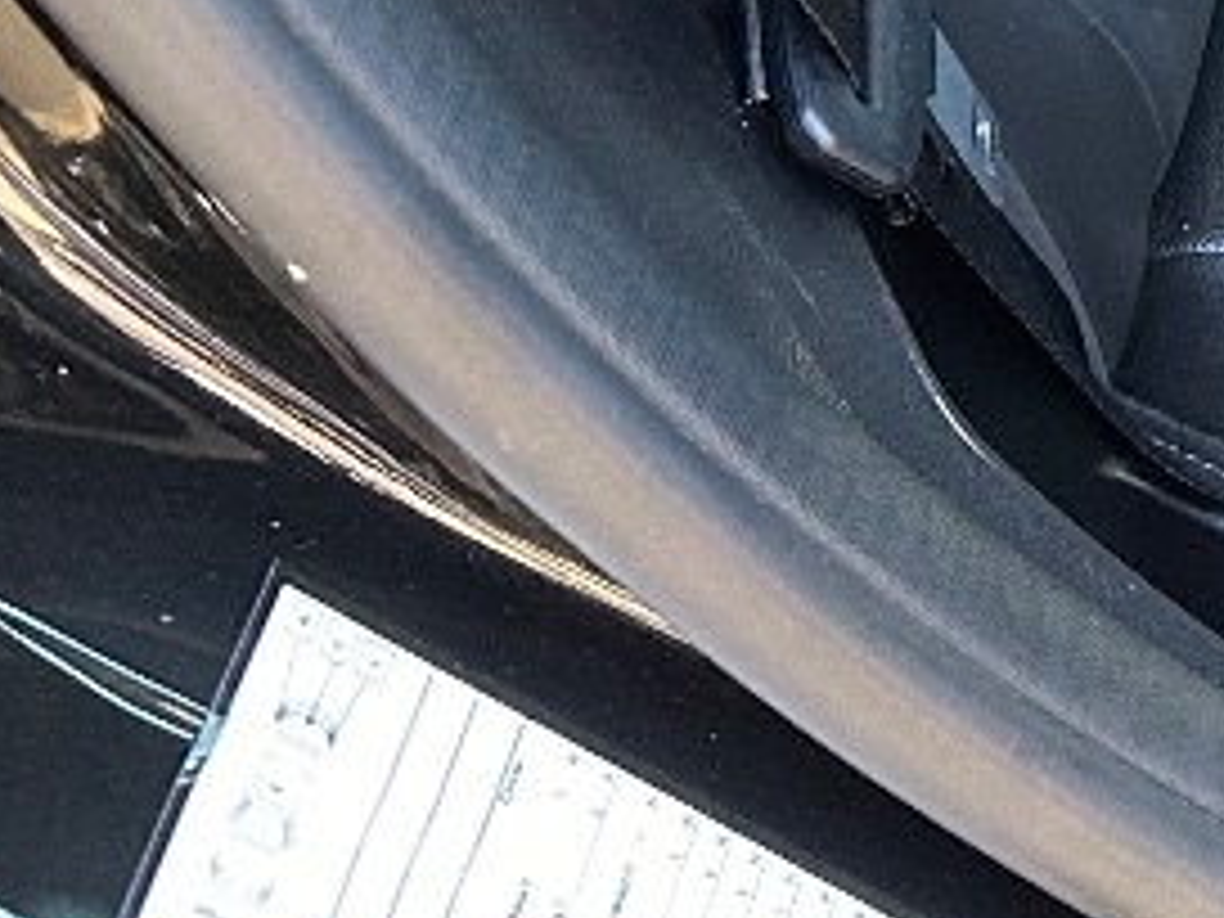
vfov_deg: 10.3
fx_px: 4491
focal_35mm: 127
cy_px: -1192
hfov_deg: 14.0
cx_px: 2124
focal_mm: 6.86
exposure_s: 1/73
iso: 250
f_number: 1.78
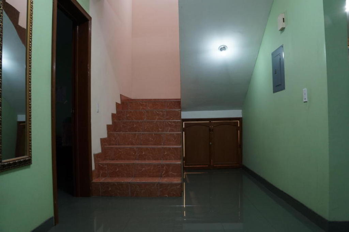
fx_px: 261
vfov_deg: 47.8
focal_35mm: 27
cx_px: 174
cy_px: 116
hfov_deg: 67.4
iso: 800
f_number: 3.5
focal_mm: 18
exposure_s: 1/25
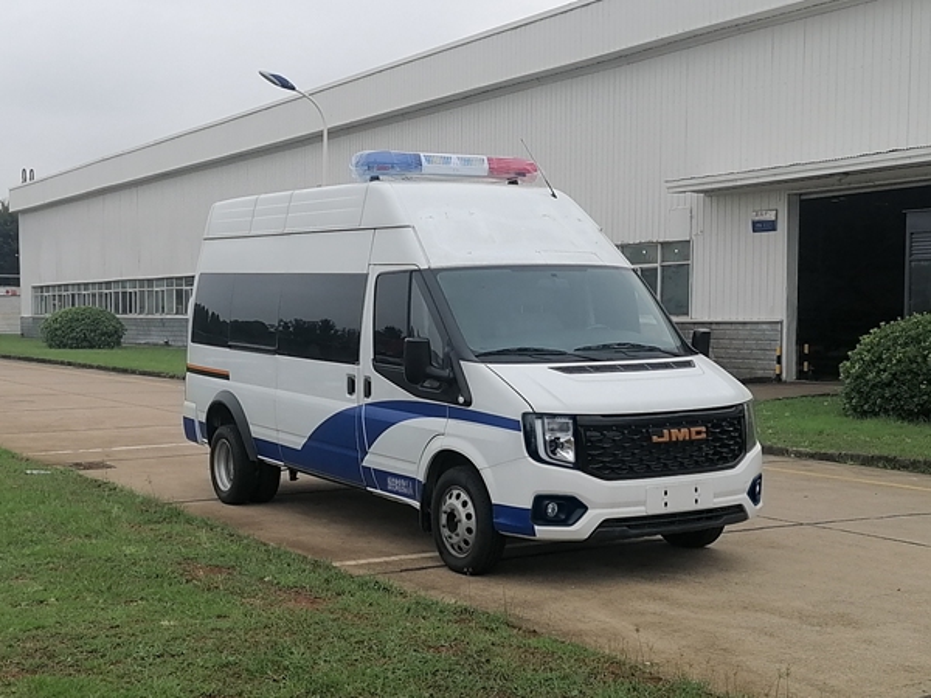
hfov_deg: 65.3
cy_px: 349
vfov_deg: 51.4
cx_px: 466
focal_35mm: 27
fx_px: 726
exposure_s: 1/570
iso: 50
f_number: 1.8
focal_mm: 5.3
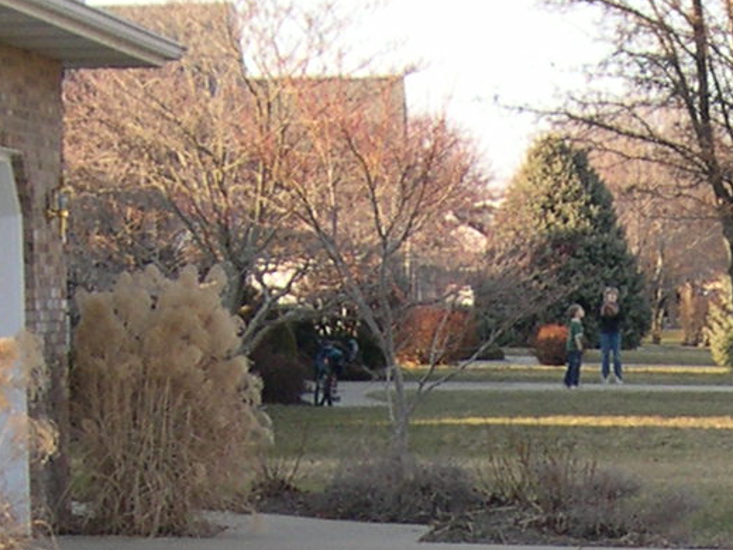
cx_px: 753
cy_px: 890
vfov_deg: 8.7
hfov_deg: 11.8
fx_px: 3515
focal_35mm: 166
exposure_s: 1/272
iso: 100
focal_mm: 8
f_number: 2.8
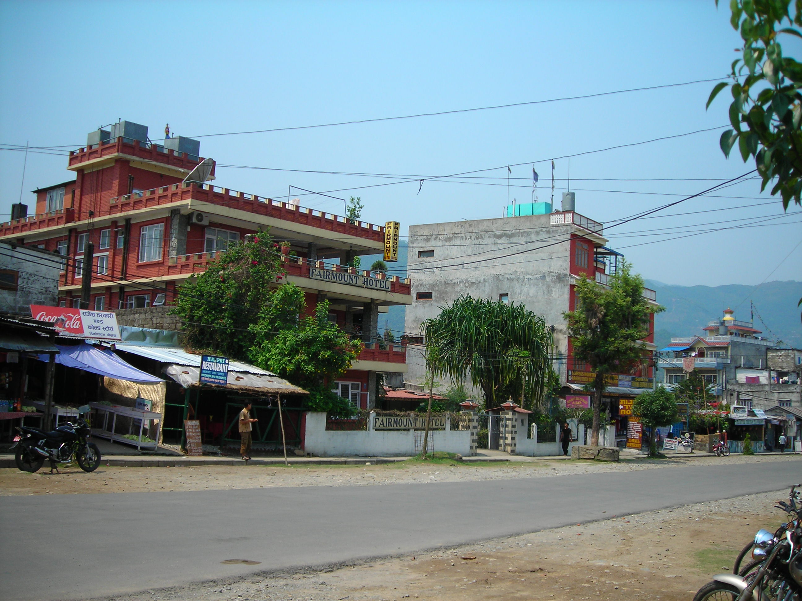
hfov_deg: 49.0
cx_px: 401
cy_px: 300
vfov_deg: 37.7
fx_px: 880
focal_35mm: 38
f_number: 6.4
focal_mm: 6.3
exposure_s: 1/162
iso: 50
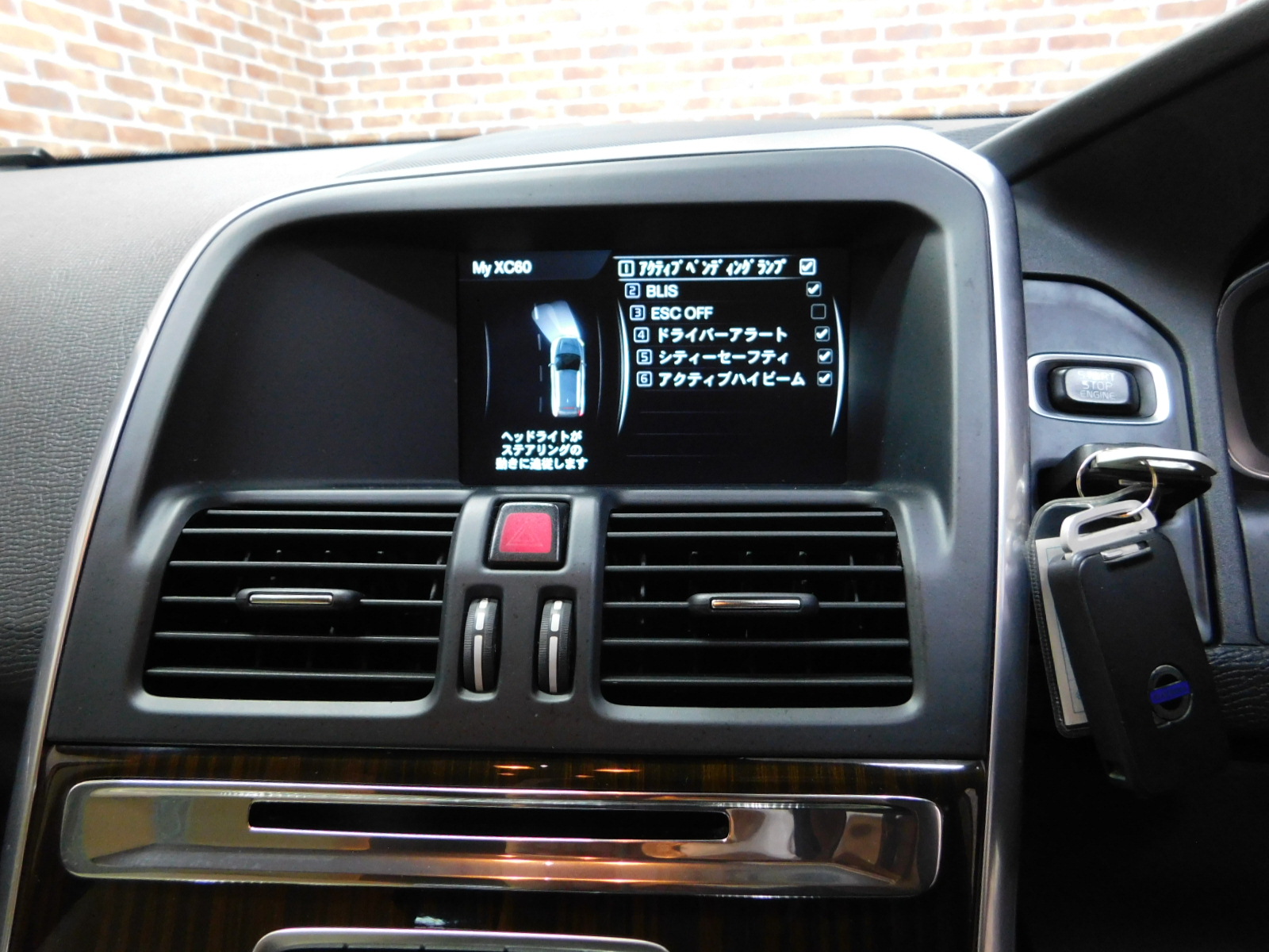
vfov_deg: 58.9
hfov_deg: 73.9
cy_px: 476
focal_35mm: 23
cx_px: 634
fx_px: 843
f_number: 3
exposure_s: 1/13
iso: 400
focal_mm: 4
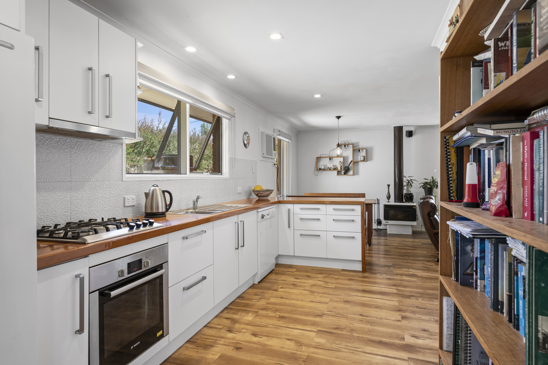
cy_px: 182
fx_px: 304
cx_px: 274
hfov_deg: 84.0
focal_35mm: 20
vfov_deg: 61.9
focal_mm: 20
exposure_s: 1/6
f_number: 9
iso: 200
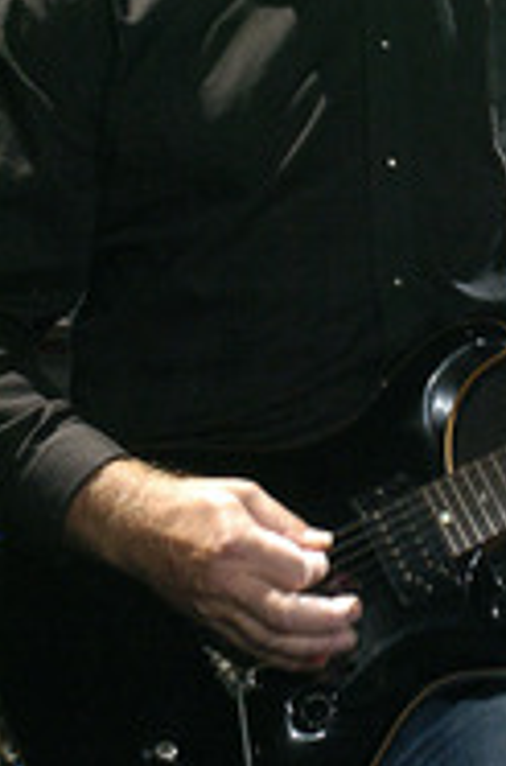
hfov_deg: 3.7
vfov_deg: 5.5
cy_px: 124
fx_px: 7929
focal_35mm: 374
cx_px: 245
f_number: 5.6
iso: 1000
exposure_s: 1/125
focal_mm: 116
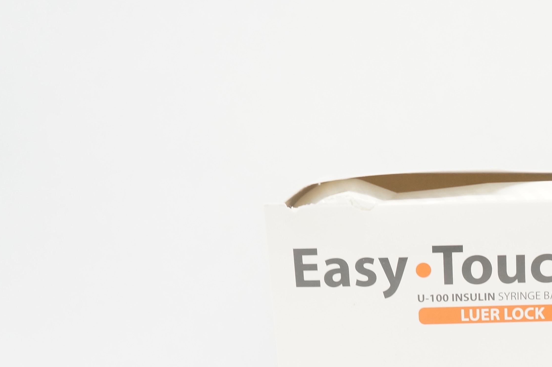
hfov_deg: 31.6
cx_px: 538
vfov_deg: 22.2
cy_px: 357
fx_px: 904
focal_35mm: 59
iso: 800
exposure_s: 1/80
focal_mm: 18
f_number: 5
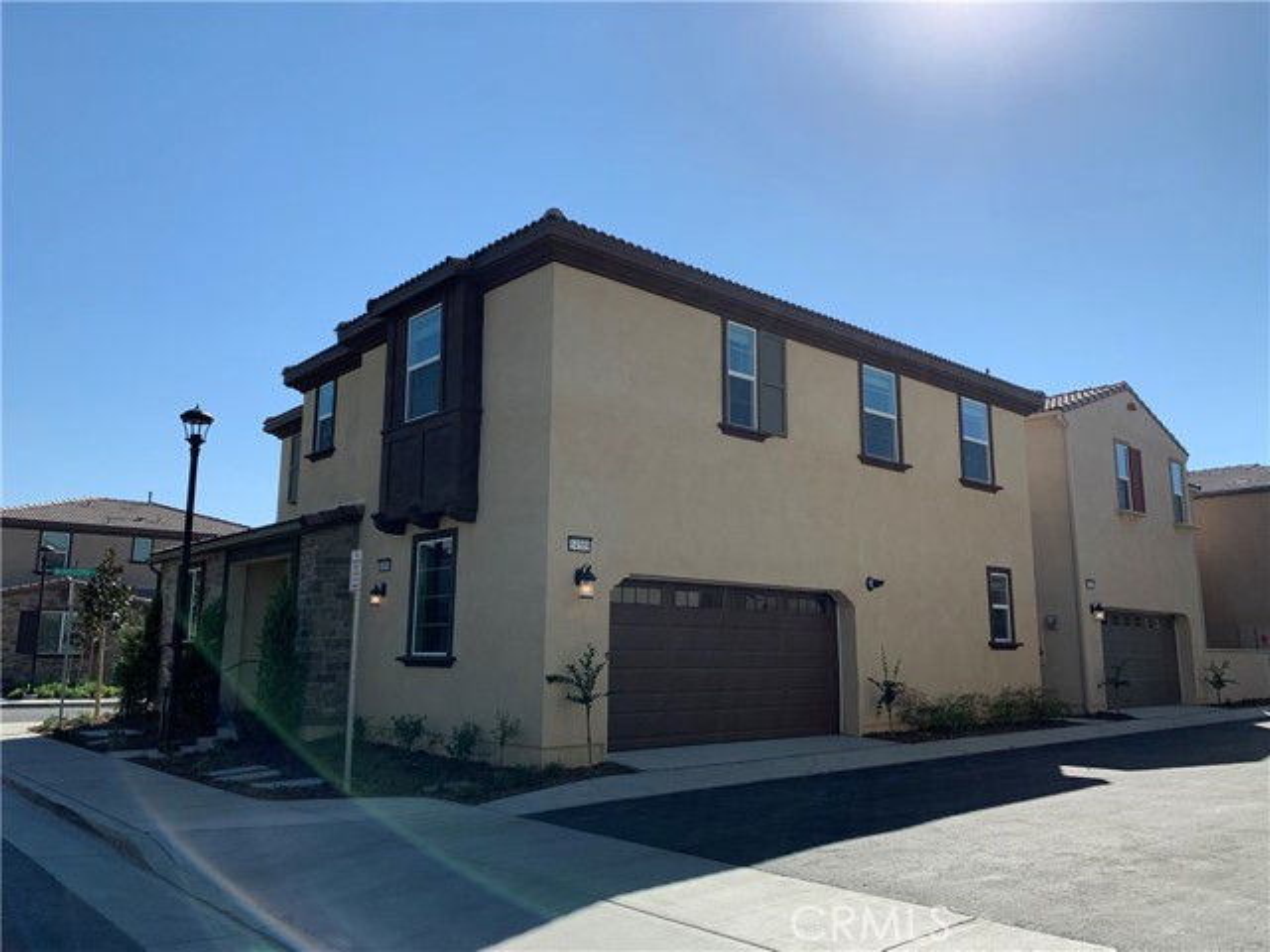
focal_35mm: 26
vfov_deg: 53.1
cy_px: 476
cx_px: 635
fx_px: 954
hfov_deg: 67.3
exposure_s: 1/3185
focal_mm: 4.25
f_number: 1.8
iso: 25
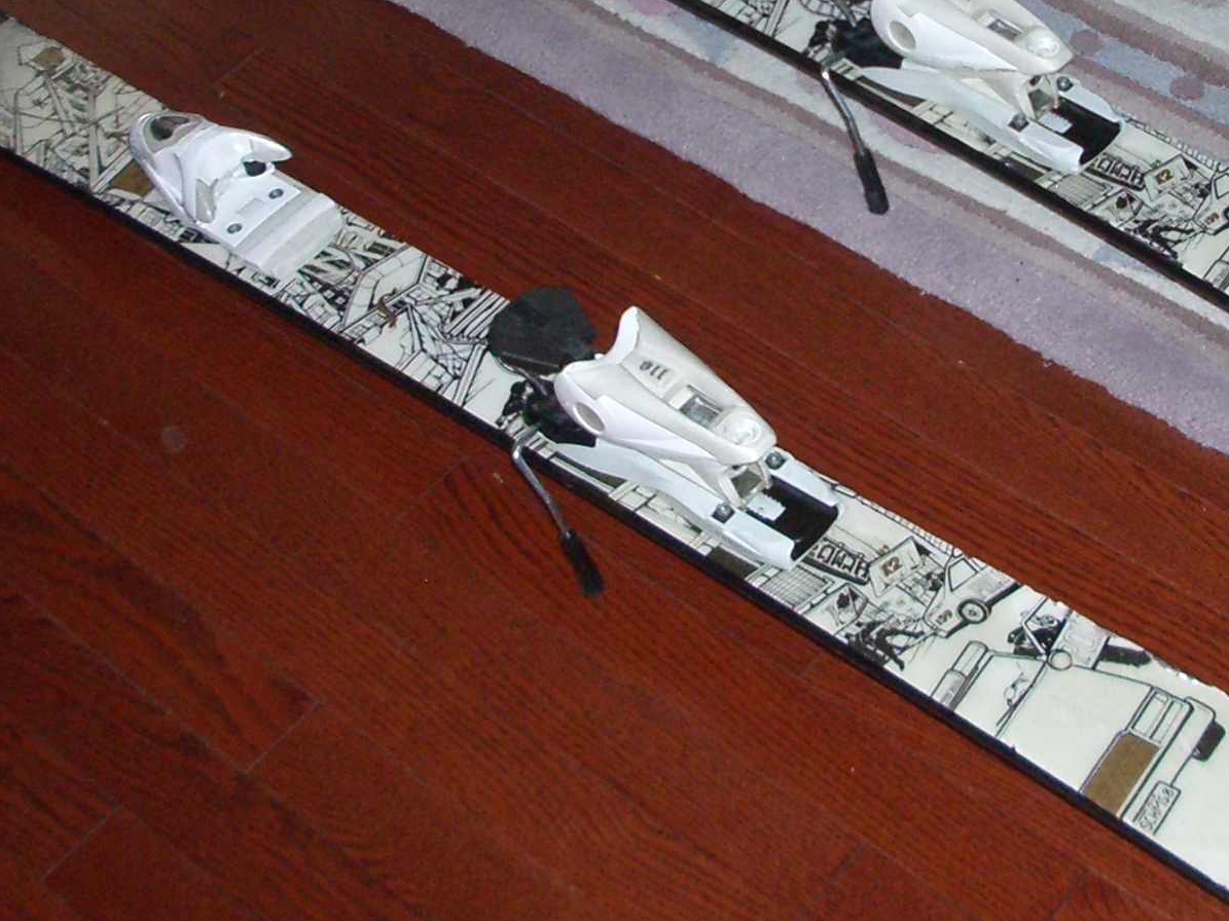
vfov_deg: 19.3
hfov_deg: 25.8
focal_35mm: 75
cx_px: 830
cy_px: 127
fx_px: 2663
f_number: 2.6
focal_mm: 5.8
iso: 200
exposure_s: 1/60
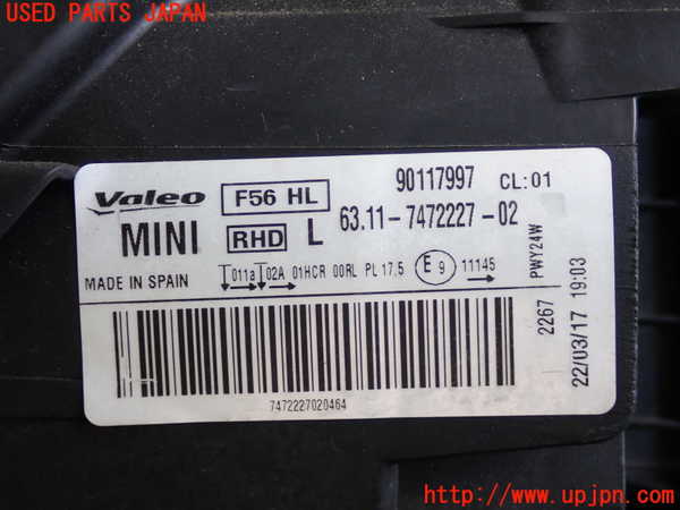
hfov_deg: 33.2
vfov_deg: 25.2
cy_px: 255
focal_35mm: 58
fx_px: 1139
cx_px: 340
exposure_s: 1/60
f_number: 3.5
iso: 200
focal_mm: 10.35
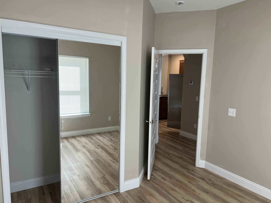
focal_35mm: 26
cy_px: 102
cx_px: 136
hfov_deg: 67.3
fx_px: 204
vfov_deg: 53.1
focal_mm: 5.7
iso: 80
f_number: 1.5
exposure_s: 1/120
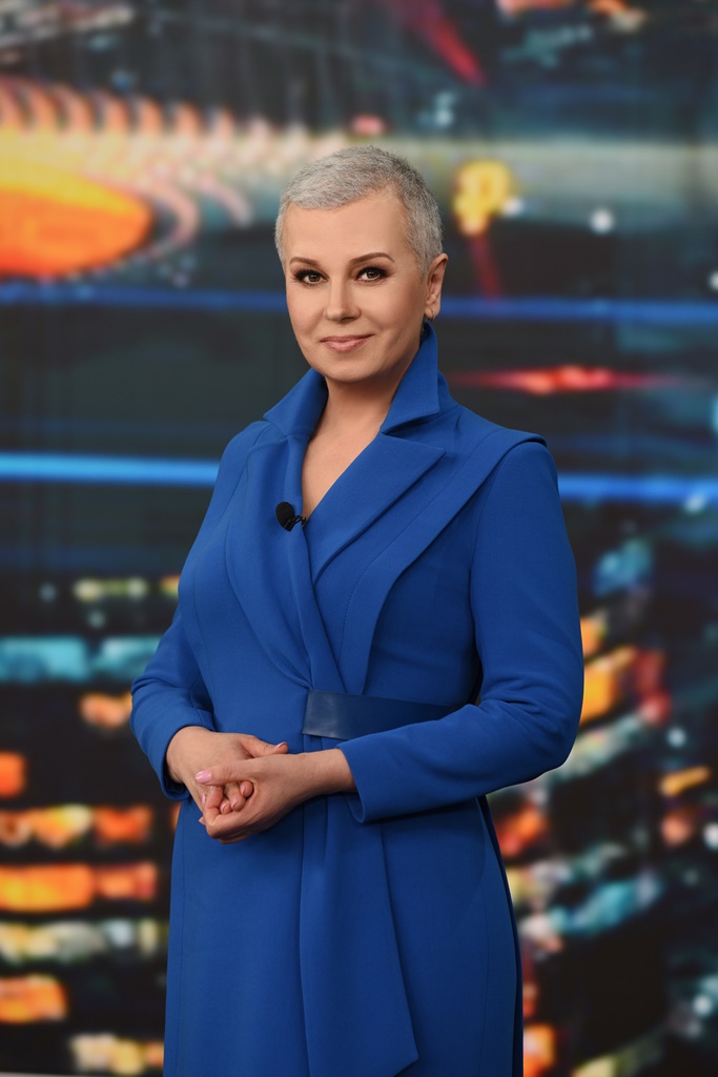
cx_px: 359
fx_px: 4037
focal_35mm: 135
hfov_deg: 10.2
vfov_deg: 15.2
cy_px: 538
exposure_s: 1/200
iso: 800
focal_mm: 135
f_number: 4
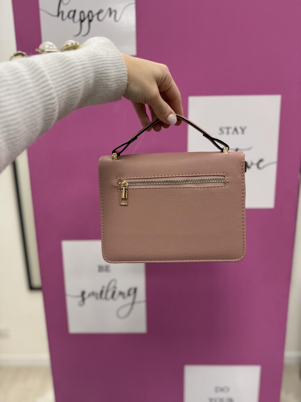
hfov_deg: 56.8
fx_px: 278
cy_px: 201
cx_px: 150
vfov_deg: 71.6
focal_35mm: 24
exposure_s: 1/100
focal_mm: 6.76
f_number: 1.78
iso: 125
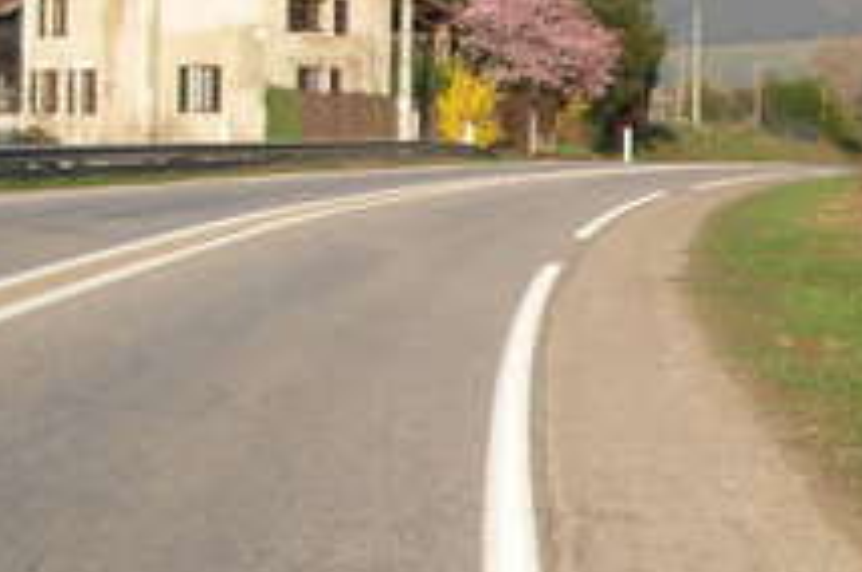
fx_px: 2654
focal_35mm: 111
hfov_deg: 17.3
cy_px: 157
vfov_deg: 12.3
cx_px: 1124
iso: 79
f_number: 2.9
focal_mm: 6.3
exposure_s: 1/430
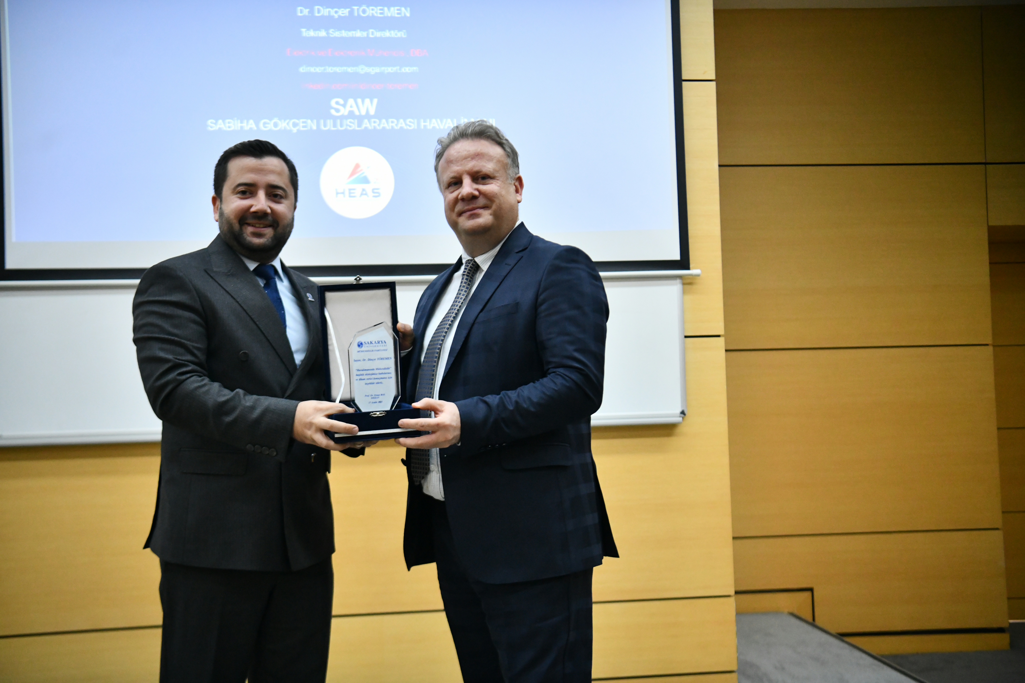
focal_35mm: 40
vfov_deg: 33.4
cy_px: 342
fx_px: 1139
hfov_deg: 48.5
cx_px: 512
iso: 3600
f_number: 2.8
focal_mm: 40
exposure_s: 1/161
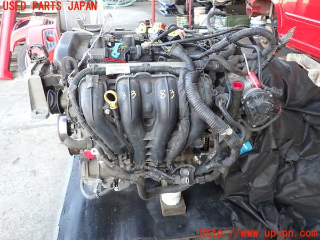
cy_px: 120
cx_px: 160
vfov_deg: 54.9
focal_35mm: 25
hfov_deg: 69.4
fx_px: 231
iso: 200
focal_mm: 4.5
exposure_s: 1/100
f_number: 2
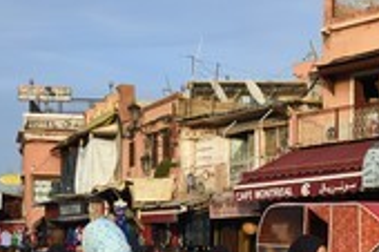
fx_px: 1041
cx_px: 339
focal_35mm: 99
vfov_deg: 13.4
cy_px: 308
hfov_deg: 20.2
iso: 200
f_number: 10
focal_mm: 40
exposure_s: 1/160
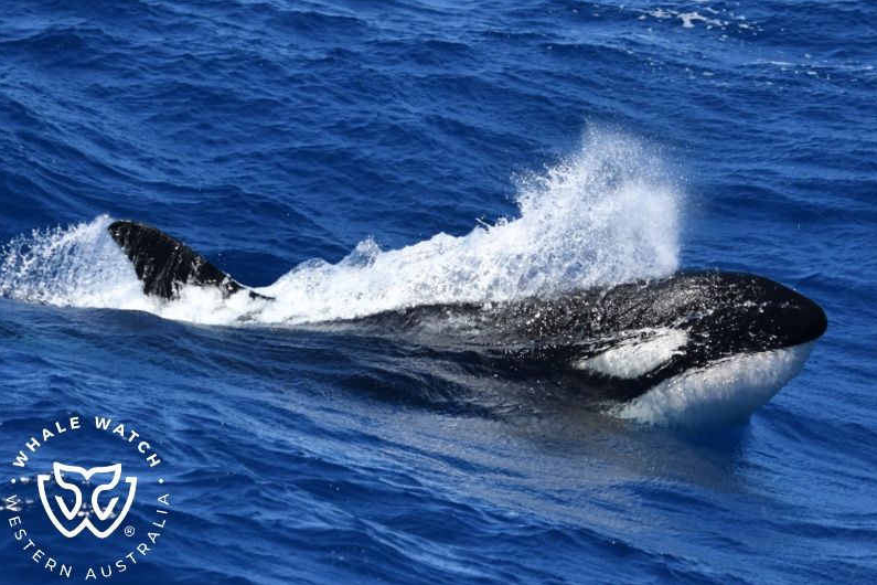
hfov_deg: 5.7
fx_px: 8818
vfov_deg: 3.8
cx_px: 439
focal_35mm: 362
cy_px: 293
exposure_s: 1/8000
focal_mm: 360
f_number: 6
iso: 1250
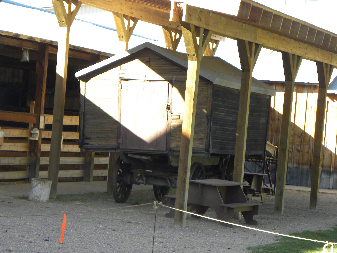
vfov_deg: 10.3
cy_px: 126
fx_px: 1402
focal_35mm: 144
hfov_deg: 13.7
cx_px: 168
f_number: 4.5
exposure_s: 1/71
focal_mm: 25.7
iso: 78
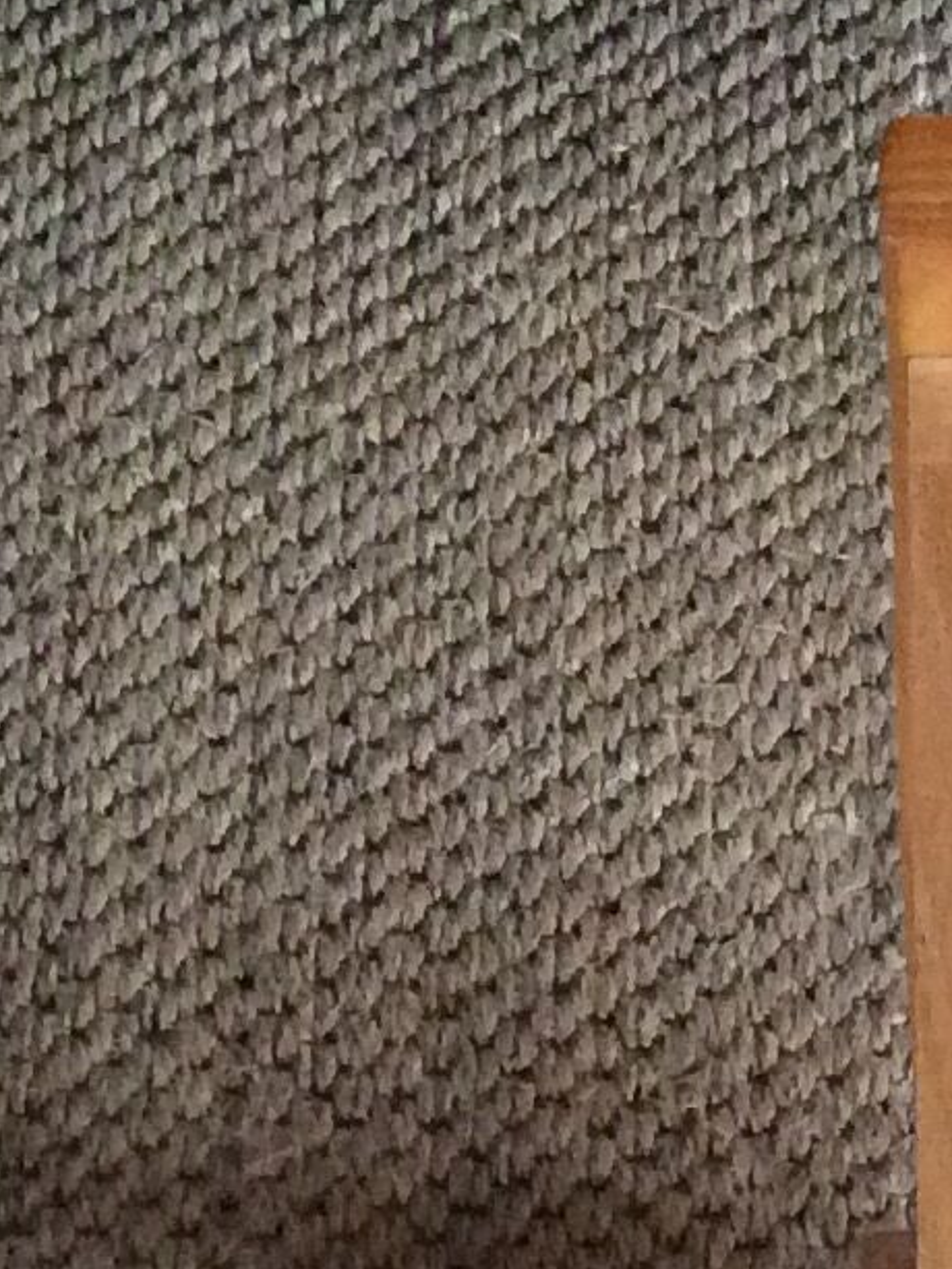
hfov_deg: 10.7
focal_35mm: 135
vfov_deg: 14.0
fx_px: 4949
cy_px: 1687
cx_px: 1252
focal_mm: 3.3
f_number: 2.4
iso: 250
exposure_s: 1/25
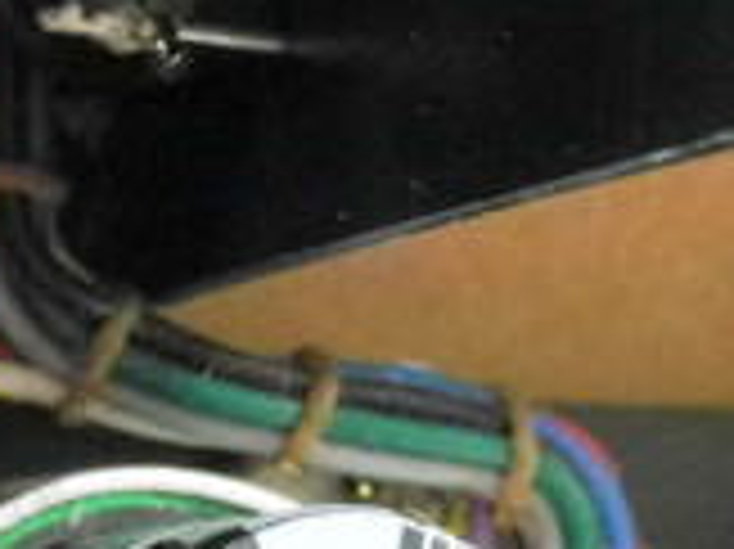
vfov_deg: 6.5
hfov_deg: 8.4
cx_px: 1191
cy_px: 572
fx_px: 4852
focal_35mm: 229
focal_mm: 7.4
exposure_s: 1/80
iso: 640
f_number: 3.2
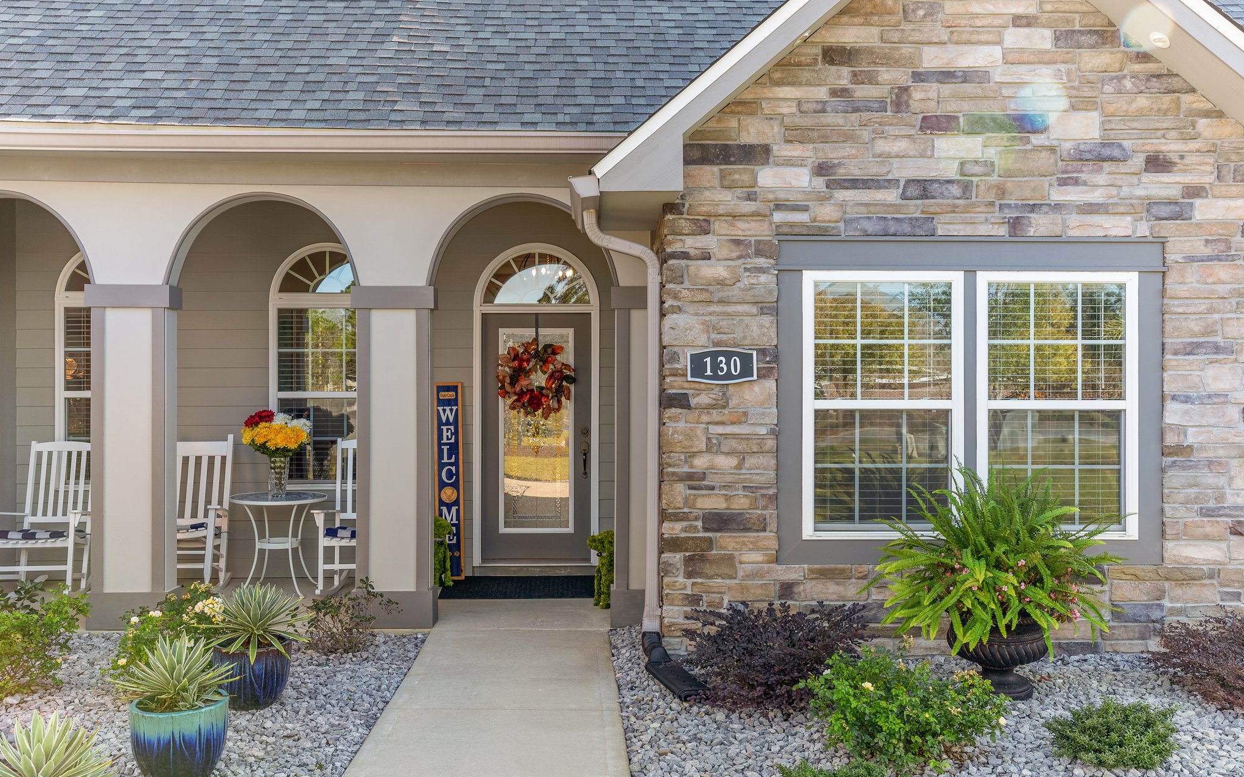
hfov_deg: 56.1
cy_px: 411
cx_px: 616
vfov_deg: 36.8
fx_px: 1167
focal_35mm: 34
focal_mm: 33.4
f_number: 7.1
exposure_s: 1/100
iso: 320
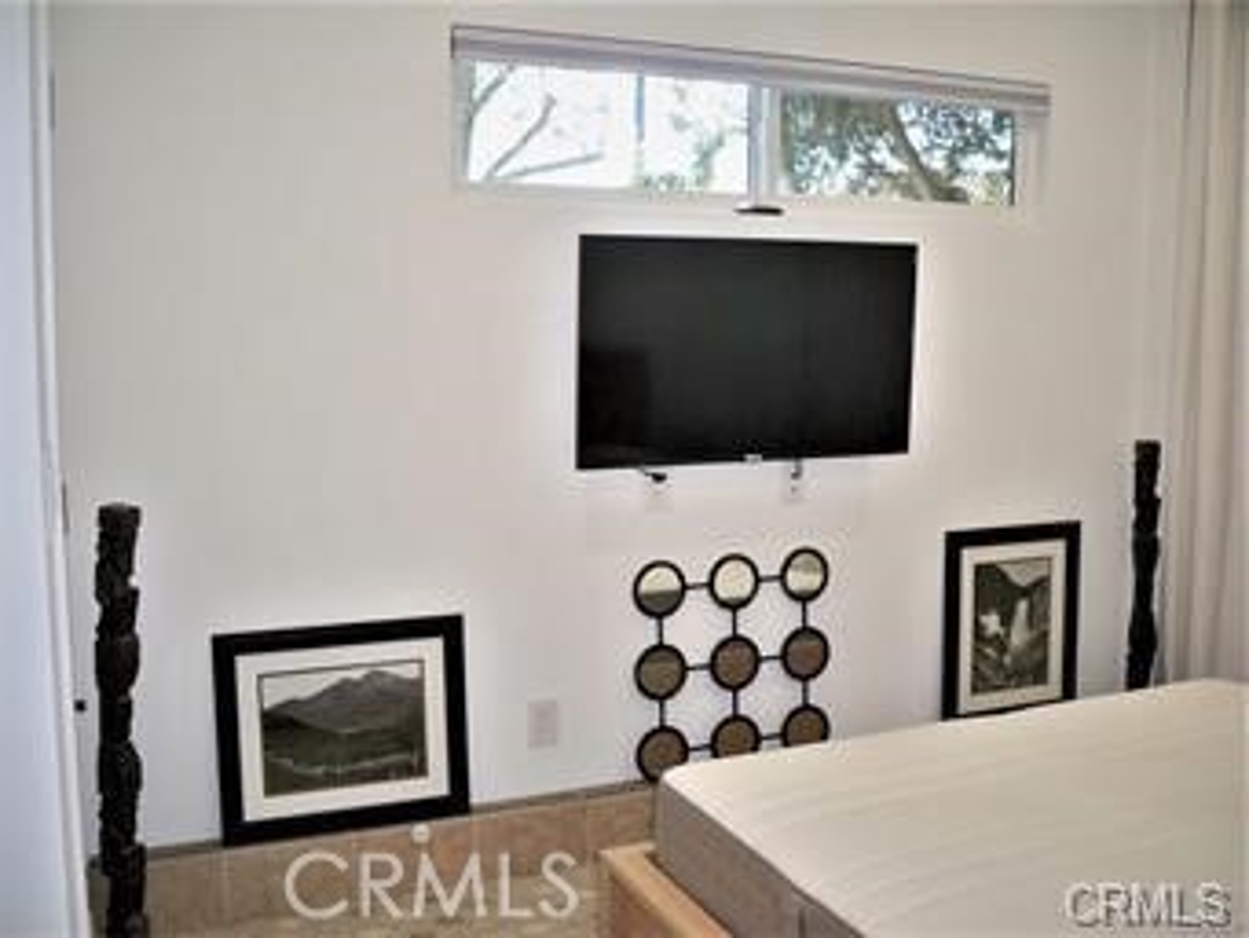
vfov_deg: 40.7
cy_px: 469
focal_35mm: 35
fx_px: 1263
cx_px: 624
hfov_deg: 52.6
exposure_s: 1/100
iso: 320
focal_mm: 6.3
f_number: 3.1
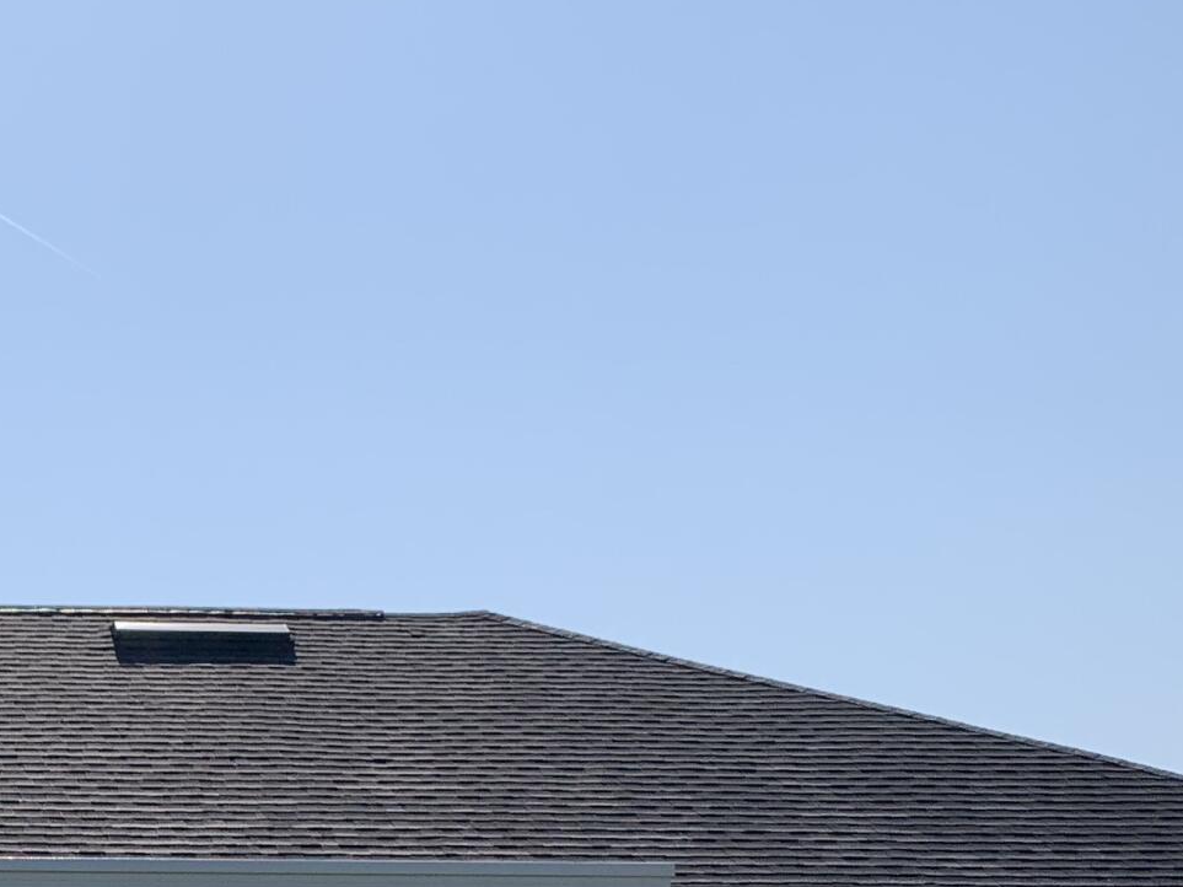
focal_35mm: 81
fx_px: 2768
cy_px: 1034
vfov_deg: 17.4
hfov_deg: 23.0
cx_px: -32
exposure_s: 1/6452
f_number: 1.8
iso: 25
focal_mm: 4.25
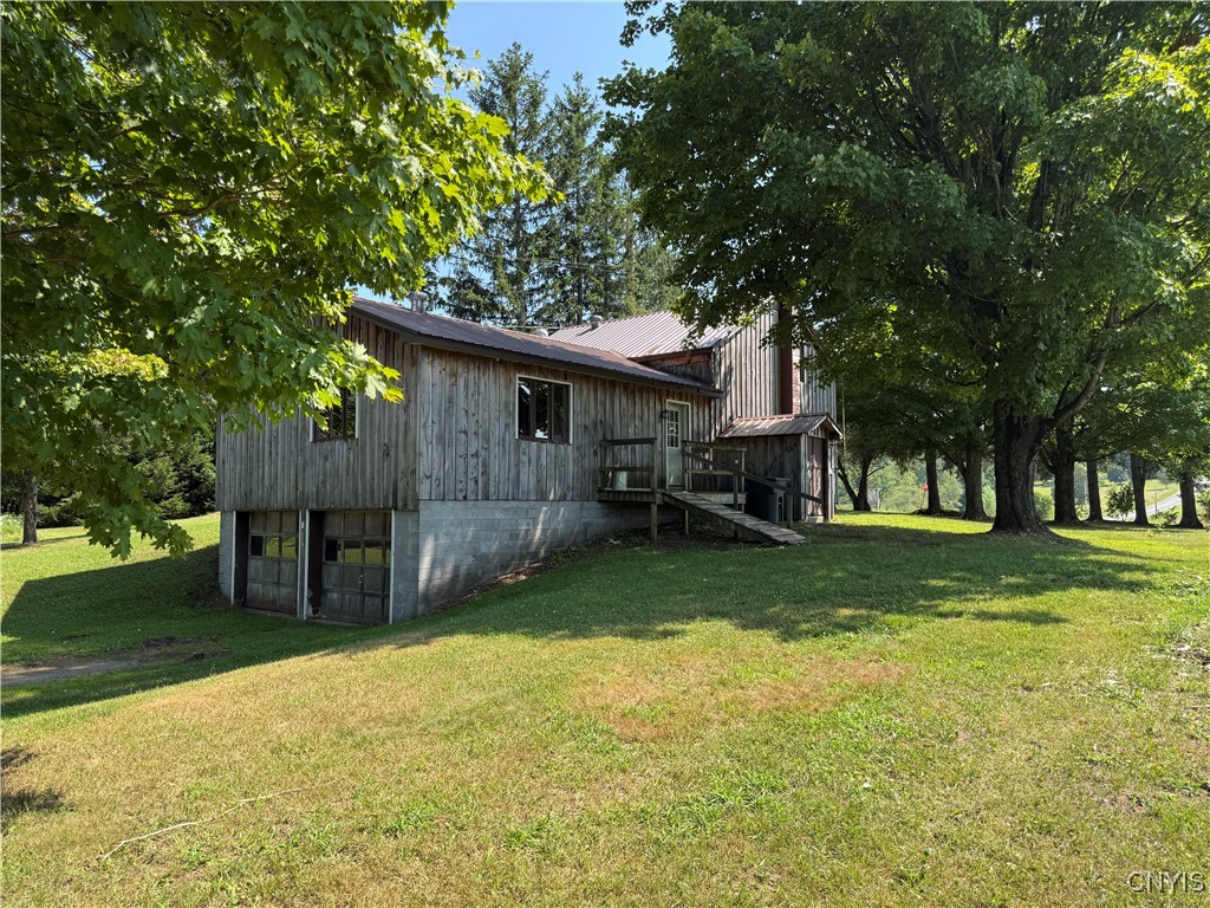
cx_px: 605
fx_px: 839
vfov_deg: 56.8
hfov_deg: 71.6
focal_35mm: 24
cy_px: 454
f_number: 1.78
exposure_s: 1/1618
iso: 100
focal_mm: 6.76
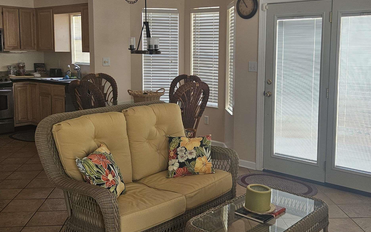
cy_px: 92
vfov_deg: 31.9
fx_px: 404
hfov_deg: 49.2
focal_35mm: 40
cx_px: 209
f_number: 1.8
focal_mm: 5.4
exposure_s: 1/120
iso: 125
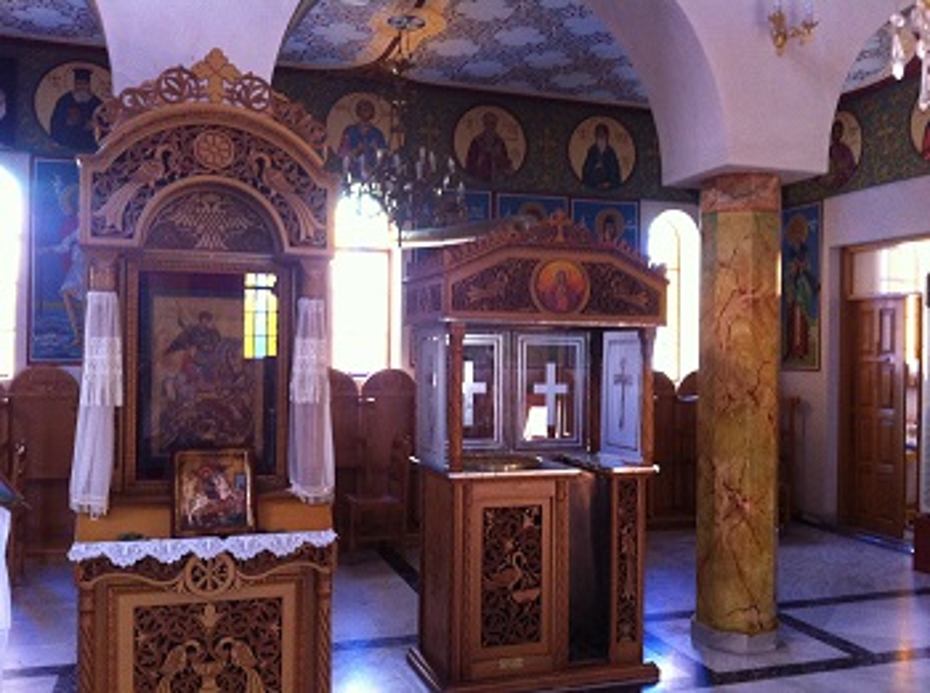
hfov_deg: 52.7
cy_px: 346
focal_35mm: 35
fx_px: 938
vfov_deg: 40.6
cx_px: 465
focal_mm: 3.85
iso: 250
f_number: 2.8
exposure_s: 1/15
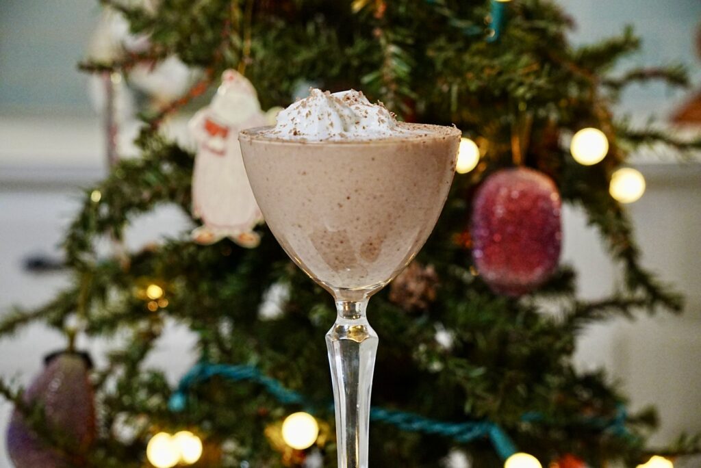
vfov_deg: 18.2
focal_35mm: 75
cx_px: 350
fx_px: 1461
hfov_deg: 27.0
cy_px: 234
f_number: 5
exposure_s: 1/250
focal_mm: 50
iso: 2500
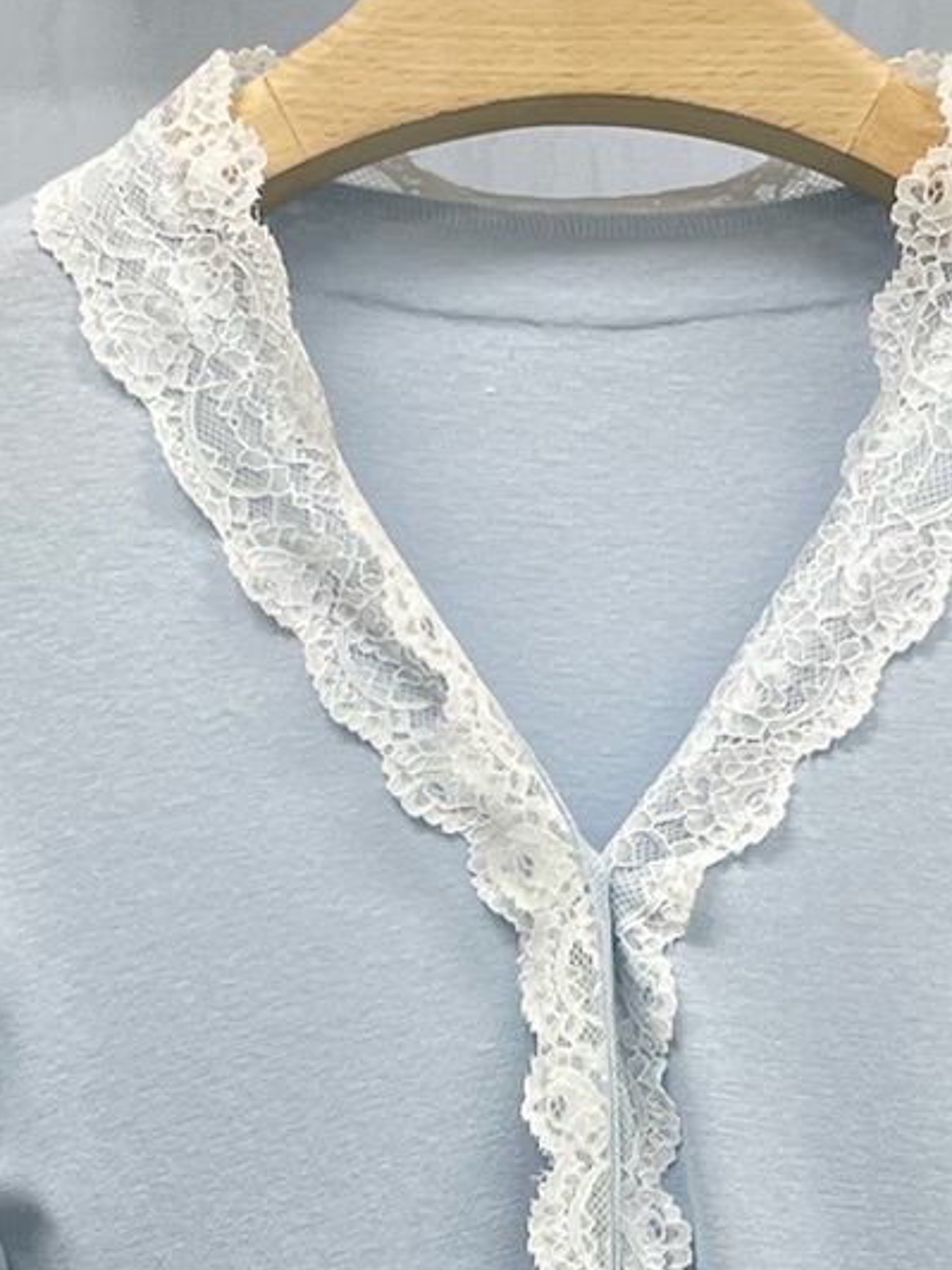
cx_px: 611
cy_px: 1385
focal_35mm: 100
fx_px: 3667
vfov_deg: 18.9
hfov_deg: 14.8
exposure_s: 1/100
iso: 40
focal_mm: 4.2
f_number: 1.6
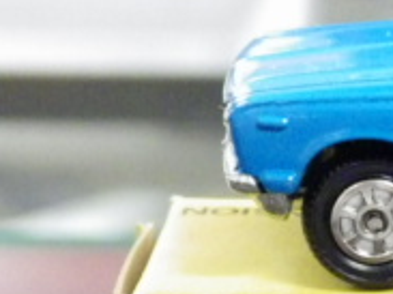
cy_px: 356
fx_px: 4096
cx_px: 685
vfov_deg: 4.1
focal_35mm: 361
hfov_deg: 5.4
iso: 1600
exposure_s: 1/20
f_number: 4.6
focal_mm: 18.4
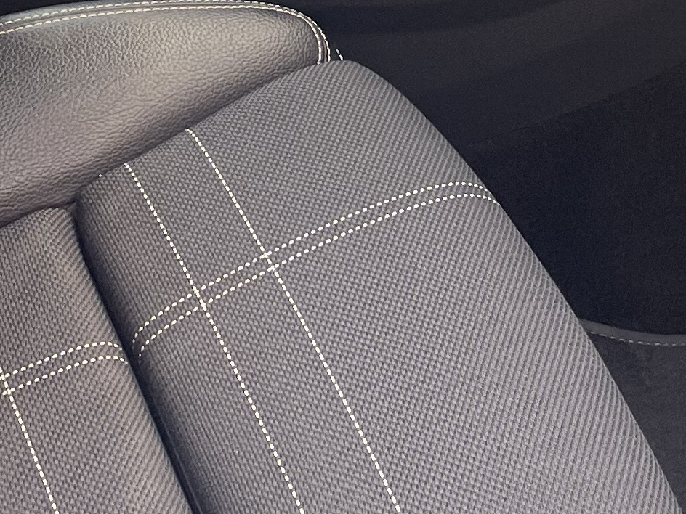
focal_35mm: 111
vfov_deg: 12.8
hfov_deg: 17.7
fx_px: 2200
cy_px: -216
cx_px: 388
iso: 80
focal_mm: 4.2
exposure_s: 1/121
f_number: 1.6
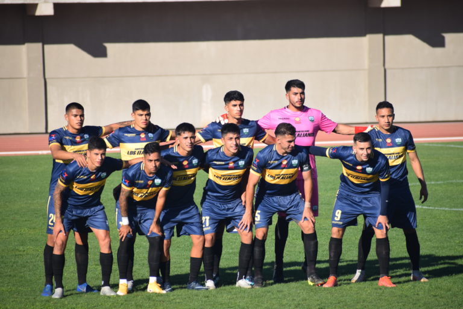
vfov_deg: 4.2
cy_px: 154
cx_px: 232
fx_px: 4244
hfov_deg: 6.2
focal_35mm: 330
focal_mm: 220
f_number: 6.3
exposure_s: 1/1600
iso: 400
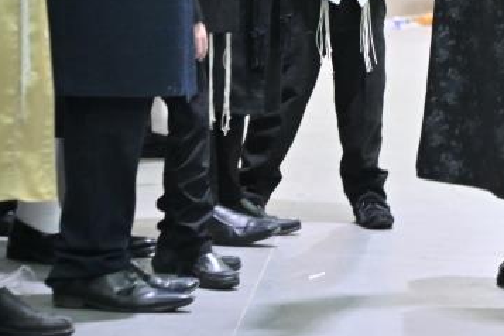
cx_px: 697
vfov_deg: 4.5
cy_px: -138
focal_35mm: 301
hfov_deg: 6.8
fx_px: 4214
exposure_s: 1/160
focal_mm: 105
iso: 1000
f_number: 4
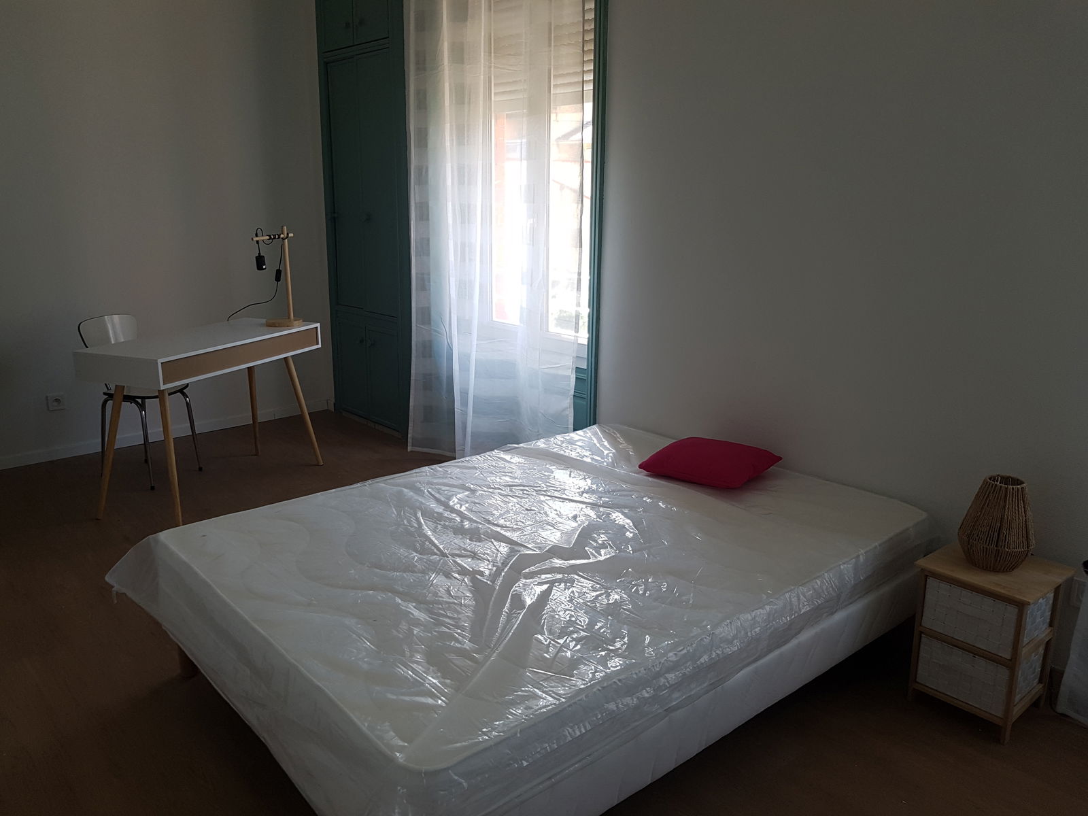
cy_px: 408
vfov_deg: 53.1
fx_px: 817
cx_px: 544
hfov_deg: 67.3
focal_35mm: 26
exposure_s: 1/100
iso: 64
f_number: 1.7
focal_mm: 4.2
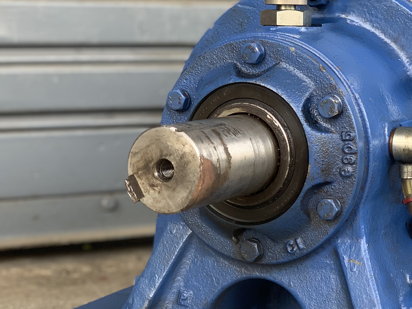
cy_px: 193
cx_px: 364
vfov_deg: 14.8
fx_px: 1190
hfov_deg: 19.3
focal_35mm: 100
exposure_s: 1/122
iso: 50
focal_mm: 6
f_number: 2.4
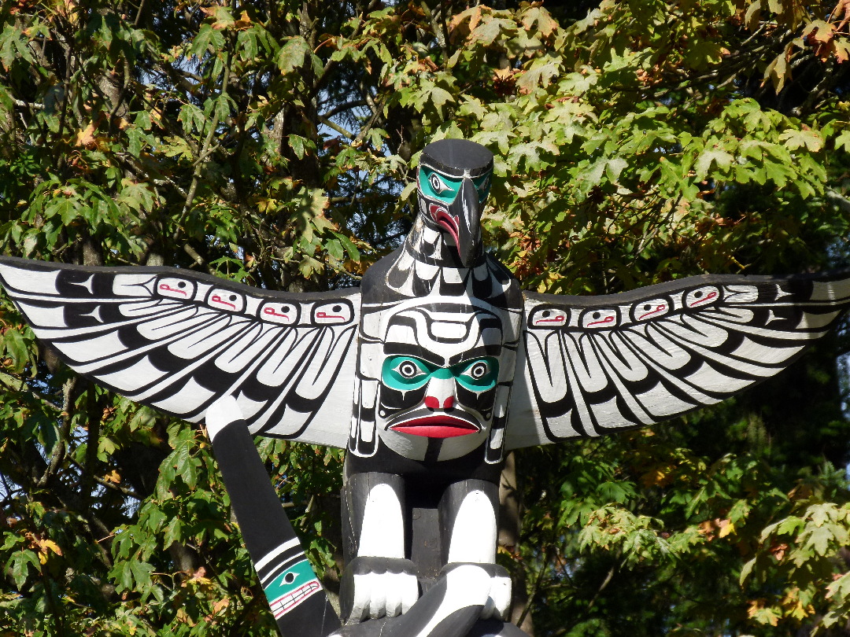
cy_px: 318
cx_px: 425
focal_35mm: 283
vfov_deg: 5.3
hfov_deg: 7.0
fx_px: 6949
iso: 100
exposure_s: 1/500
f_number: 4
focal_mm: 50.9
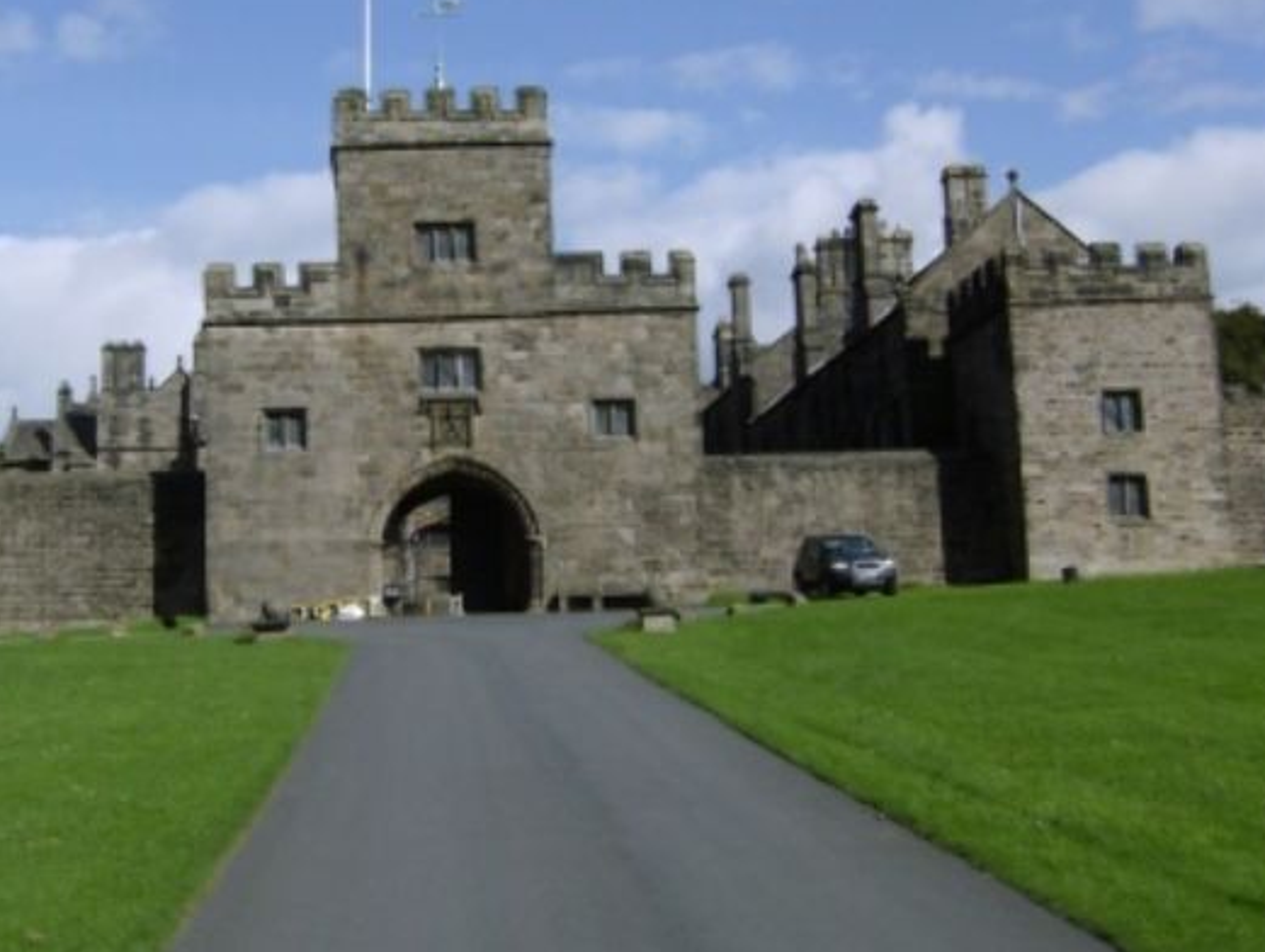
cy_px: 311
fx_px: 1866
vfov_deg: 28.4
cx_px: 410
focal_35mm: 51
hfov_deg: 37.0
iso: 100
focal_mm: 6
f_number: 4.7
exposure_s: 1/1053
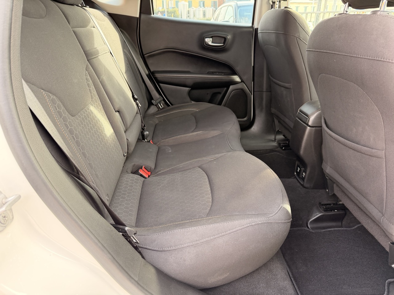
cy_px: 148
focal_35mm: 24
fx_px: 273
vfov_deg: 56.8
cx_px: 197
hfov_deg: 71.6
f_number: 1.78
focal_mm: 6.76
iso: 200
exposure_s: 1/124
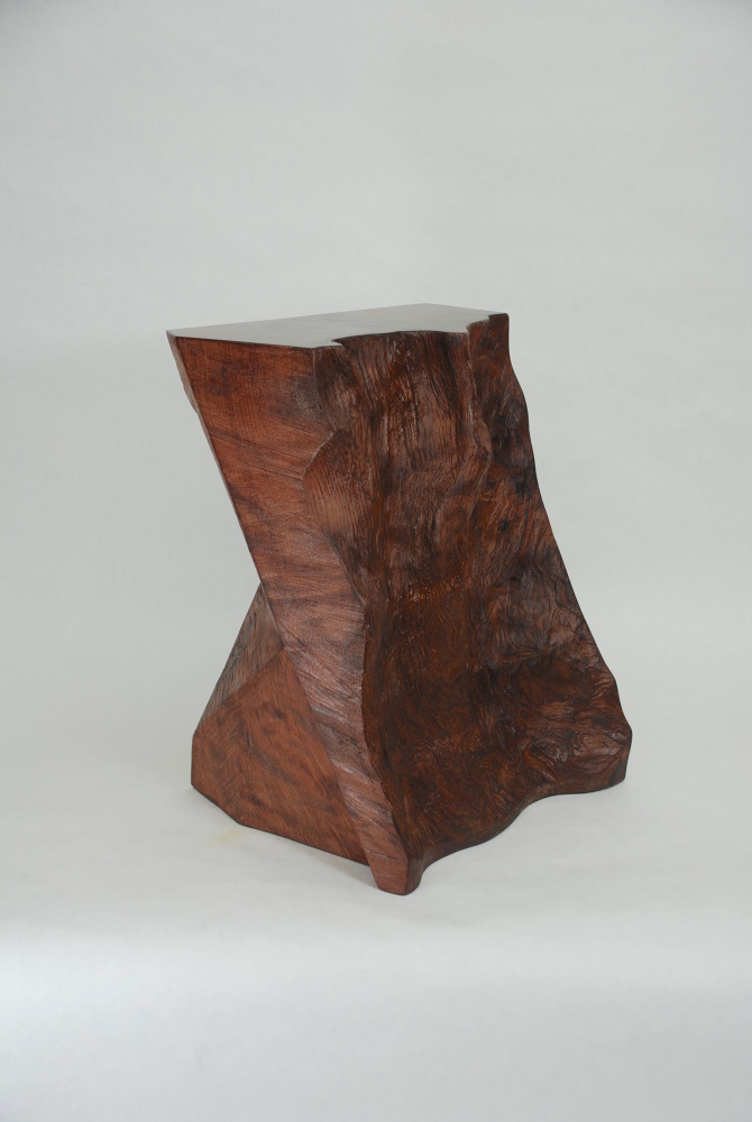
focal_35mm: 48
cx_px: 376
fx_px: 1499
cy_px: 561
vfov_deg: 41.1
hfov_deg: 28.2
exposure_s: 1/30
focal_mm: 32
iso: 100
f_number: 4.2
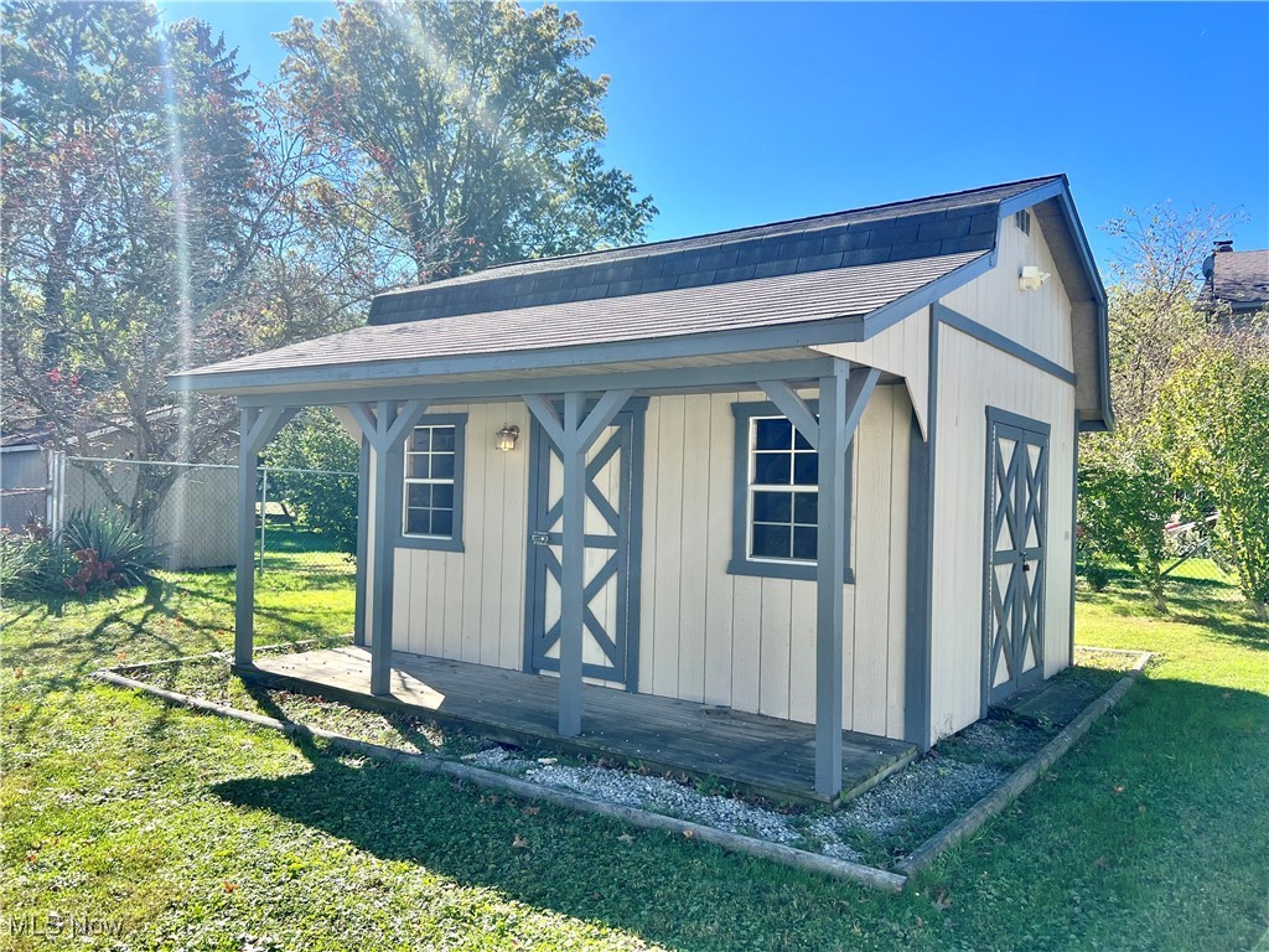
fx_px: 953
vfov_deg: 53.1
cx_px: 634
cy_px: 476
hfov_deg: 67.3
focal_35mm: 26
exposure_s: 1/1468
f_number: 1.5
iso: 50
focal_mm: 5.7
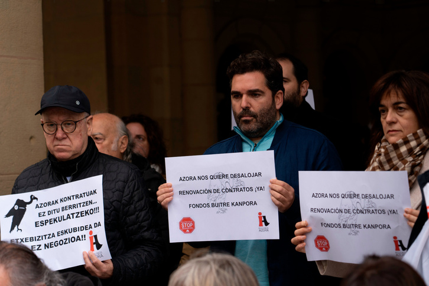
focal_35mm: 102
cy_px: 143
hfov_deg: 20.0
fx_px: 1215
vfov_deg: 13.4
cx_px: 214
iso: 320
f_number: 4.5
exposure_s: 1/250
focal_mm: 102
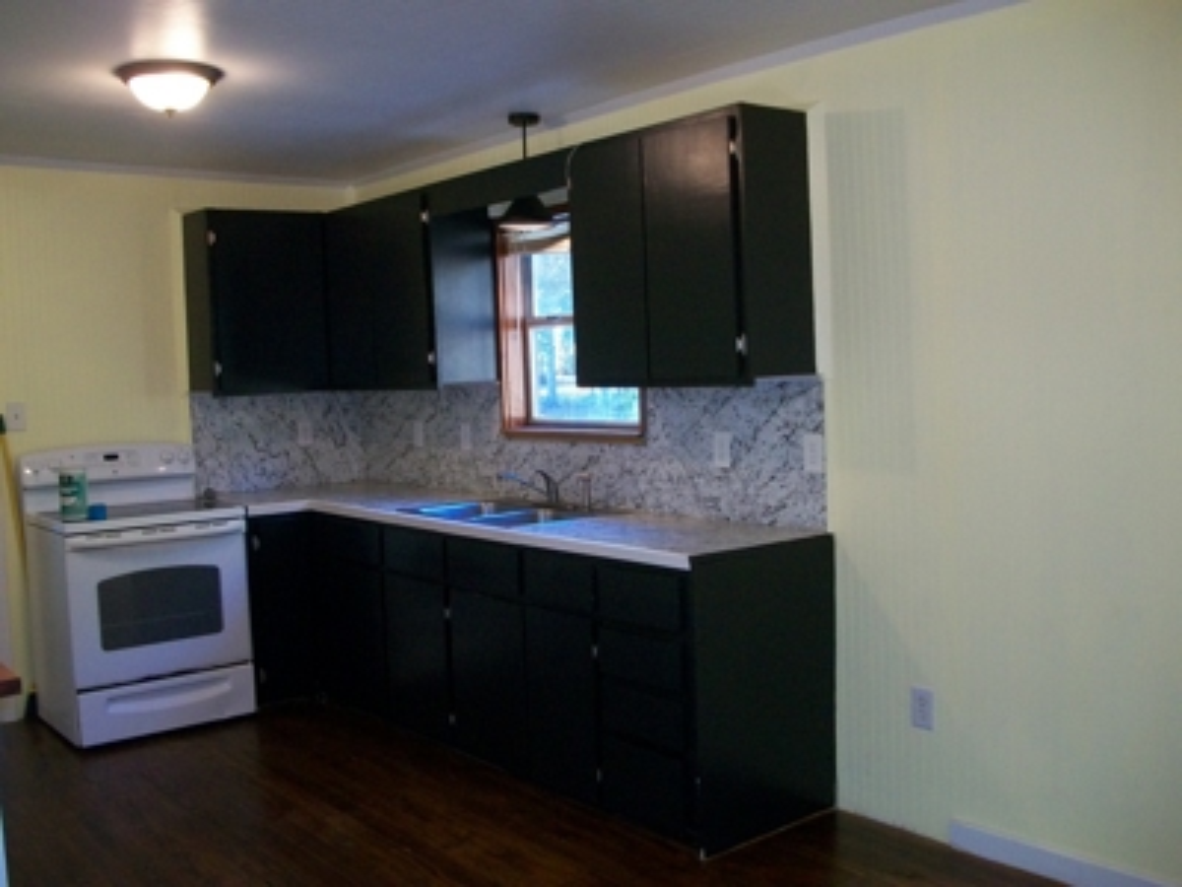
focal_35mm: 32
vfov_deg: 44.2
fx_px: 1093
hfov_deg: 56.8
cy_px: 444
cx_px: 591
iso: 160
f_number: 2.9
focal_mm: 5.7
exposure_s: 1/30
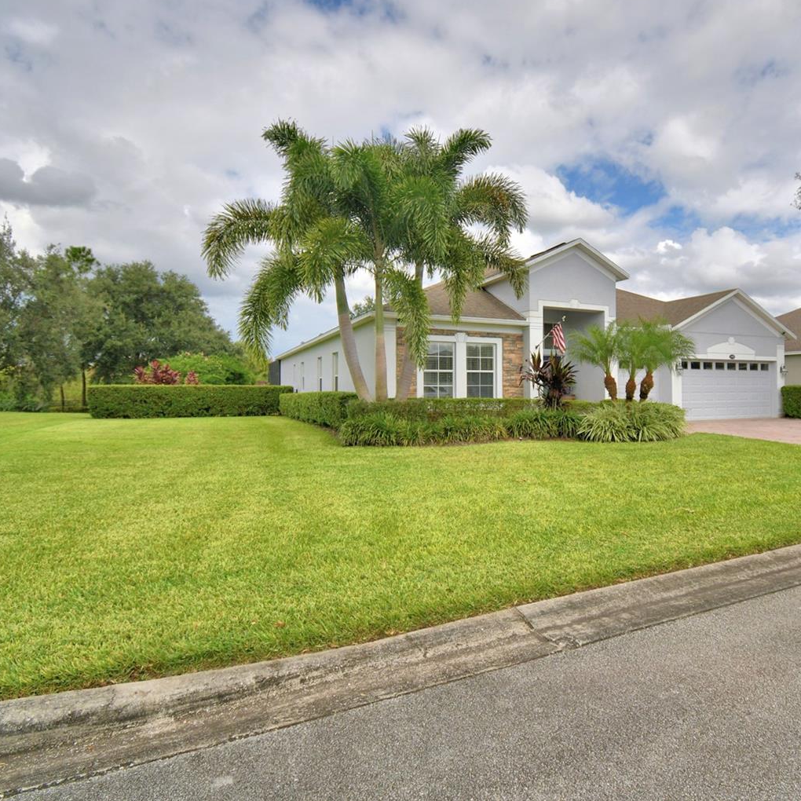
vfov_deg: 74.8
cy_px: 385
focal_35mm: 20
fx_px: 524
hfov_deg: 73.3
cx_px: 512
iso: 100
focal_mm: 10
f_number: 4.5
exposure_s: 1/1250
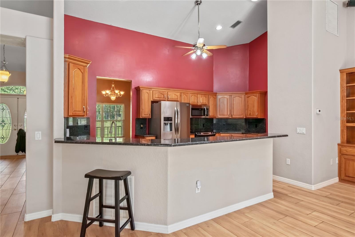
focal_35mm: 20
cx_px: 178
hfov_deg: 85.4
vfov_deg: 63.2
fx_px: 192
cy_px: 118
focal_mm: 13
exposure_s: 1/3
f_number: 9
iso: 250
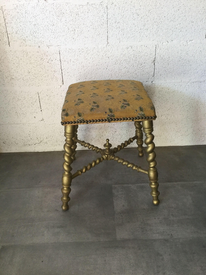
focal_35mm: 31
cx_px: 103
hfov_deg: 45.4
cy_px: 138
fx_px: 246
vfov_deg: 58.4
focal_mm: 3.3
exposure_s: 1/33
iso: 50
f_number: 2.4
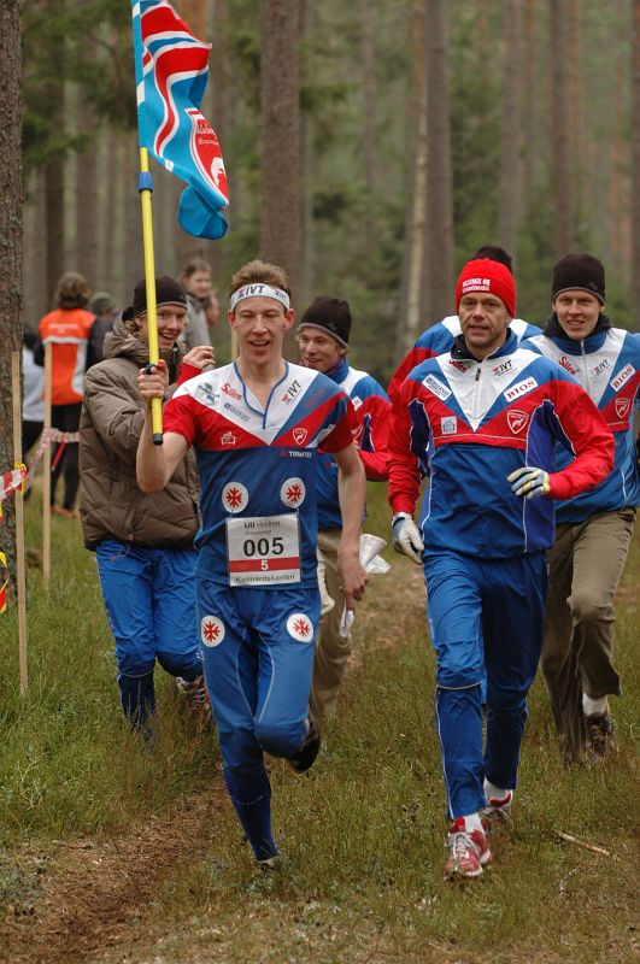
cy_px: 482
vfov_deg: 9.2
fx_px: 6018
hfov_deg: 6.1
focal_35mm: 225
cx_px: 320
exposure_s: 1/250
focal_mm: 150
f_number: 4
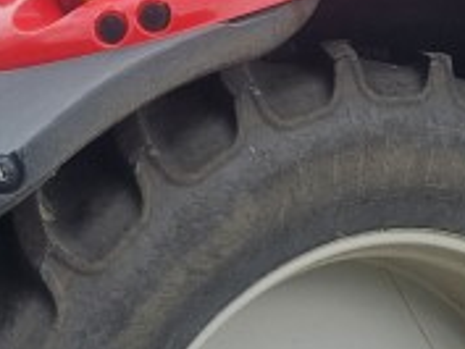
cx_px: 250
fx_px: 1788
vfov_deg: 11.1
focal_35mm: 133
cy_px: 291
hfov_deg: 14.8
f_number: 1.8
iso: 25
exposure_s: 1/873
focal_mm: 5.4
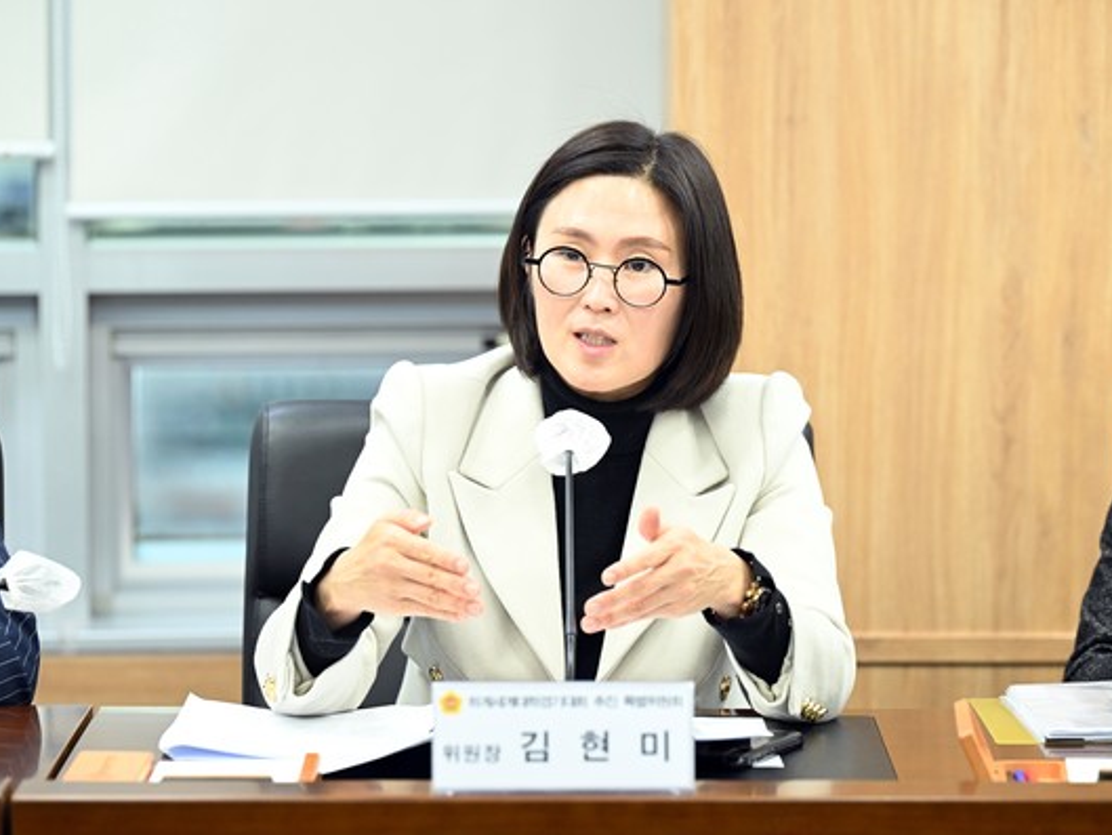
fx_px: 5430
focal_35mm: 169
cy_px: 416
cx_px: 586
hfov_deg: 11.7
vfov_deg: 8.8
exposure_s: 1/200
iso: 2500
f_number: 4.5
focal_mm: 155
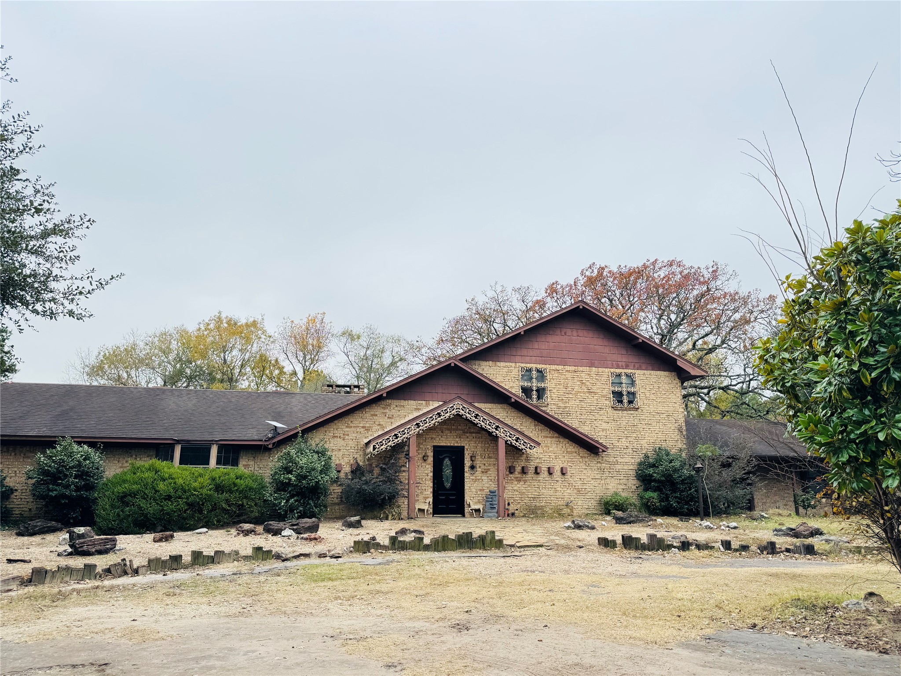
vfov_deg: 56.8
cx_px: 450
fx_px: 625
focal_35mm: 24
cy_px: 338
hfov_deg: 71.6
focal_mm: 6.76
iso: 80
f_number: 1.78
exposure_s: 1/639
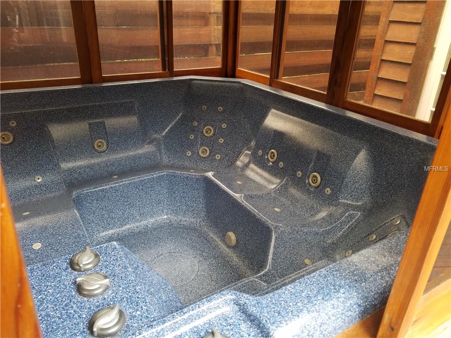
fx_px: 339
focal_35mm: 26
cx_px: 226
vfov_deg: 53.1
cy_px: 169
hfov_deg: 67.3
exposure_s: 1/60
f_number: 1.7
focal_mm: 4.2
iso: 100
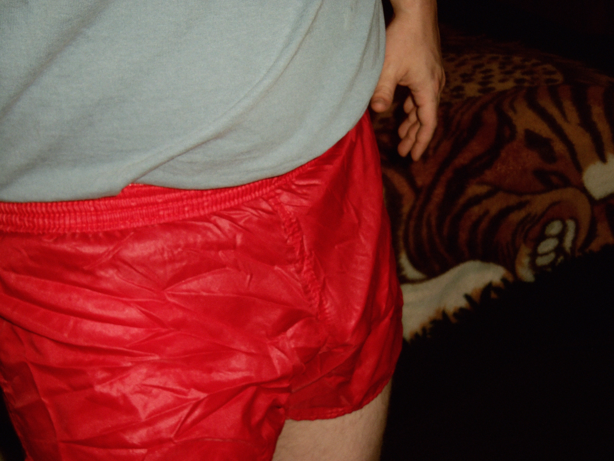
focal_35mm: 49
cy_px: 230
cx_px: 307
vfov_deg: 29.7
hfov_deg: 38.9
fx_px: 869
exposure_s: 1/40
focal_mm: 8.7
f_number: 4.6
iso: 100
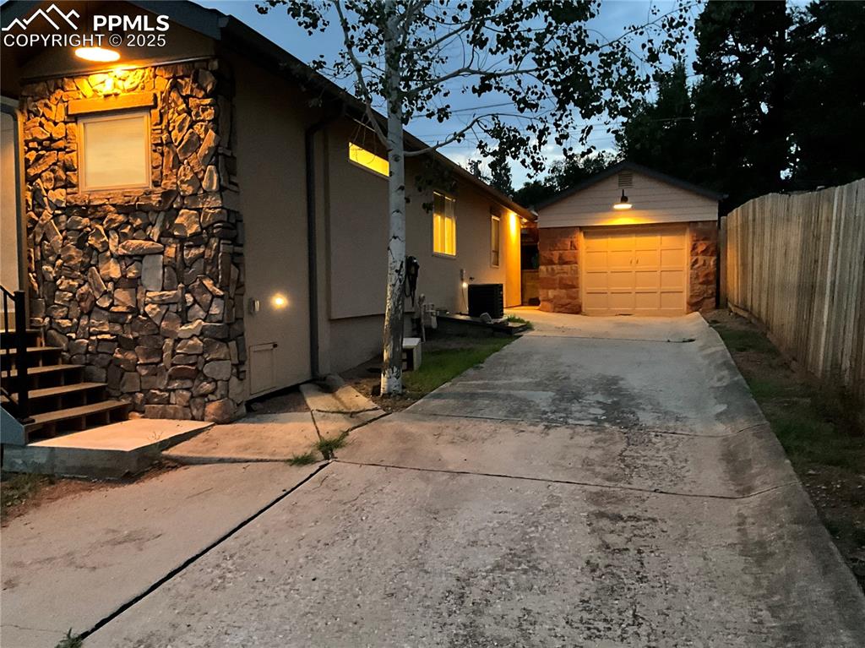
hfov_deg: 61.7
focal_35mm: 29
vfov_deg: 48.2
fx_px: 724
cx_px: 432
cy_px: 324
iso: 640
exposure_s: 1/24
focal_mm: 3
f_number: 1.8
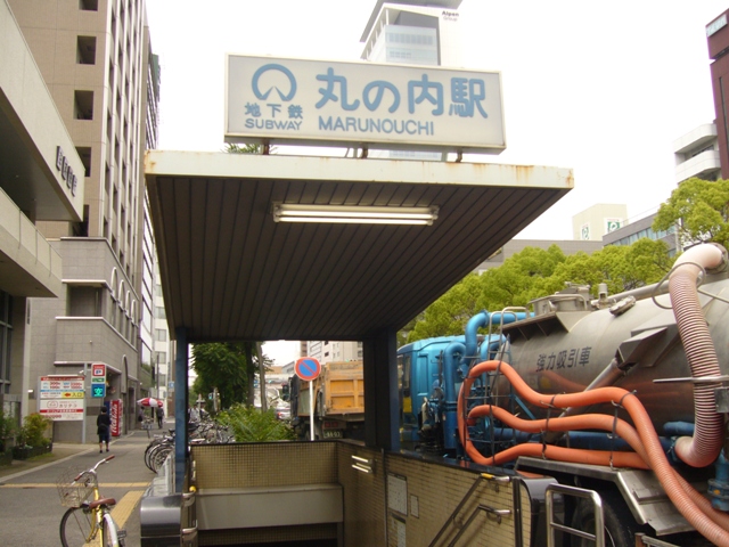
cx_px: 364
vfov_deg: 40.7
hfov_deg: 52.6
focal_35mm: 35
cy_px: 274
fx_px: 737
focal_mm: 5.8
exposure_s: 1/200
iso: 80
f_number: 5.6
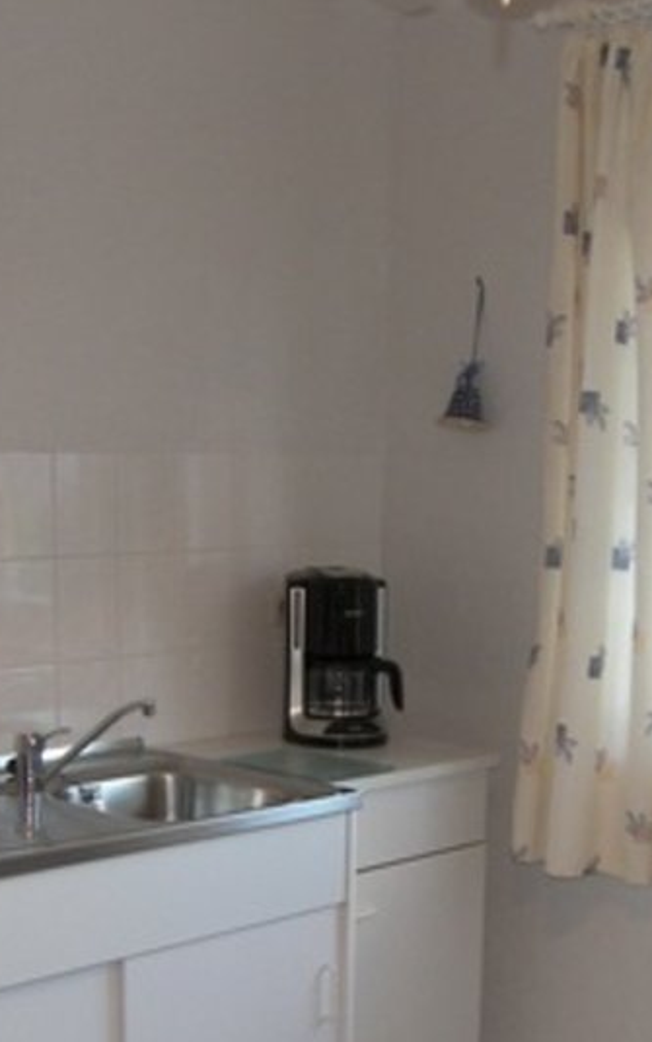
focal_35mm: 57
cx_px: 298
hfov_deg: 22.7
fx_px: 1621
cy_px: 782
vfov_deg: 34.9
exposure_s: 1/30
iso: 100
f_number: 2.8
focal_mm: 5
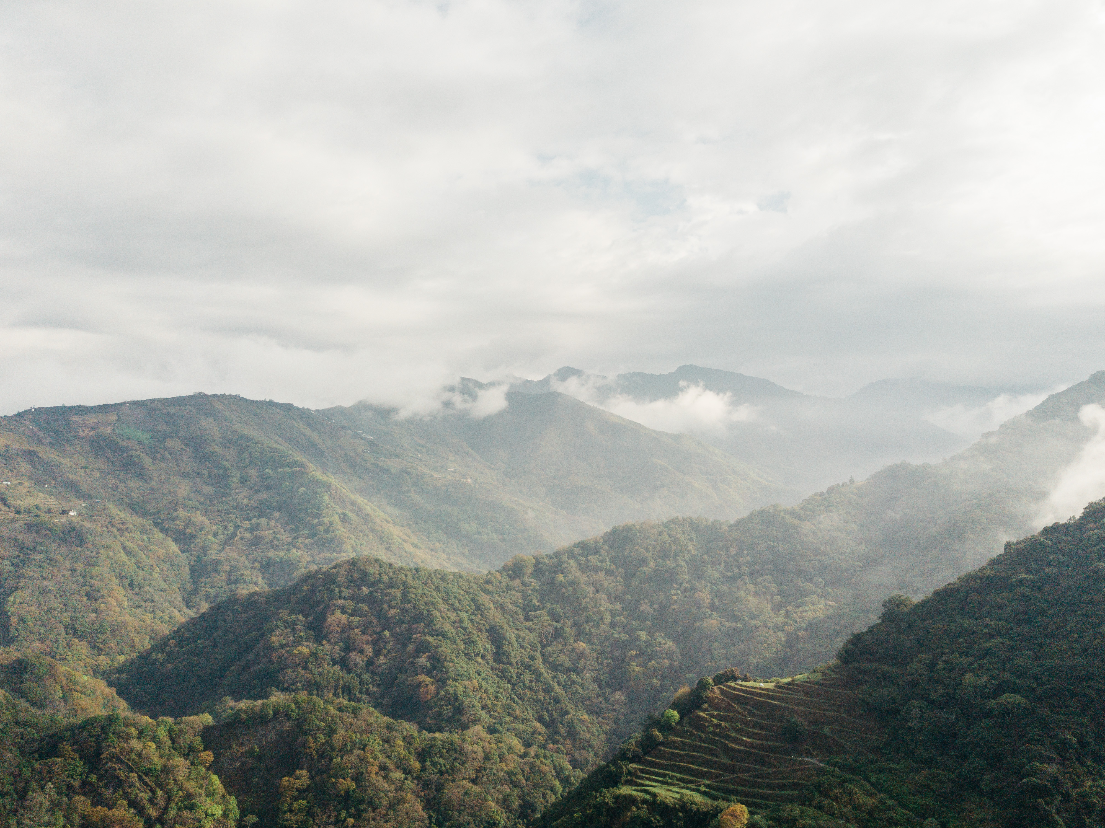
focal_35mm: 26
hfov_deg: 67.3
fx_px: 830
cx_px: 552
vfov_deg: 53.0
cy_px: 414
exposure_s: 1/320
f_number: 2.2
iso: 200
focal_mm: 4.73
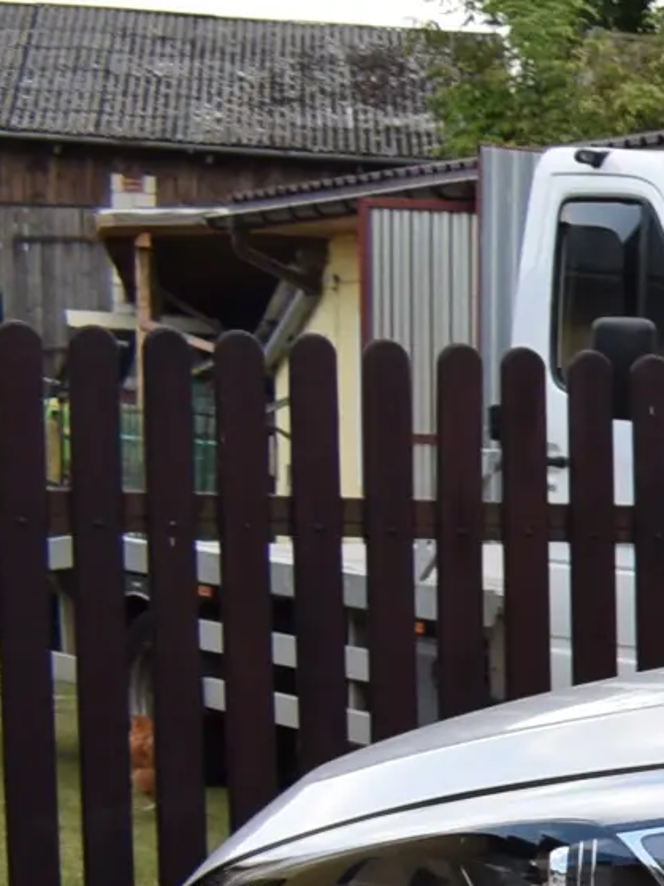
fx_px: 3556
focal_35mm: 139
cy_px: 1033
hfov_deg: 8.2
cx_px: 2277
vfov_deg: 13.8
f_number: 7.1
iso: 400
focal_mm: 18
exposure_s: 1/200
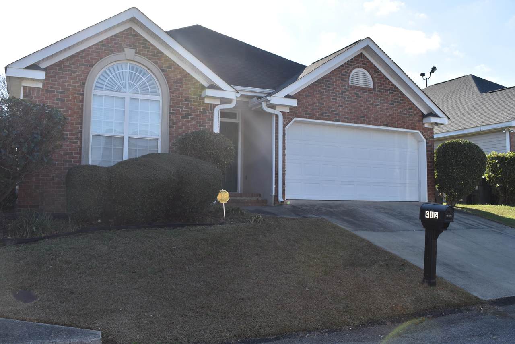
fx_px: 472
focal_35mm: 33
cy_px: 172
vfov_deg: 40.0
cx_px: 258
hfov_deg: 57.2
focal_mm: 22
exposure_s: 1/200
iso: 100
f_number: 7.1
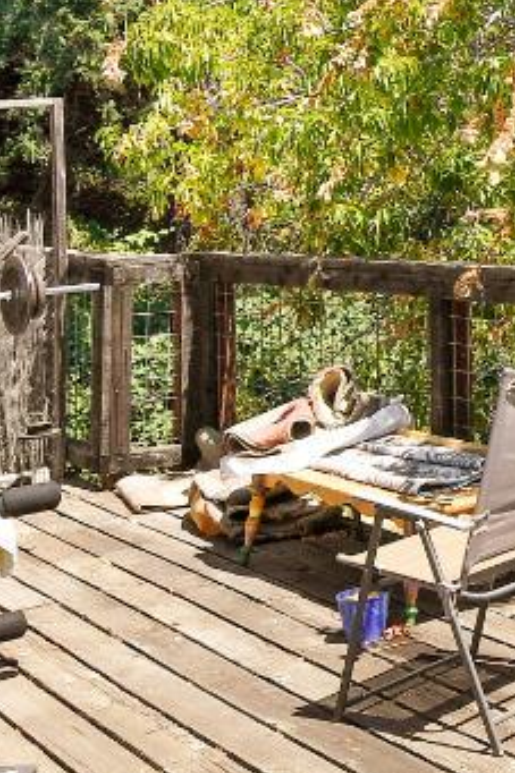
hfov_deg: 16.0
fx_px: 1418
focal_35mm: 66
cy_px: 165
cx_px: 1030
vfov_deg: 29.9
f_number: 8
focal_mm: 10
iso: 100
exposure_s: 1/250
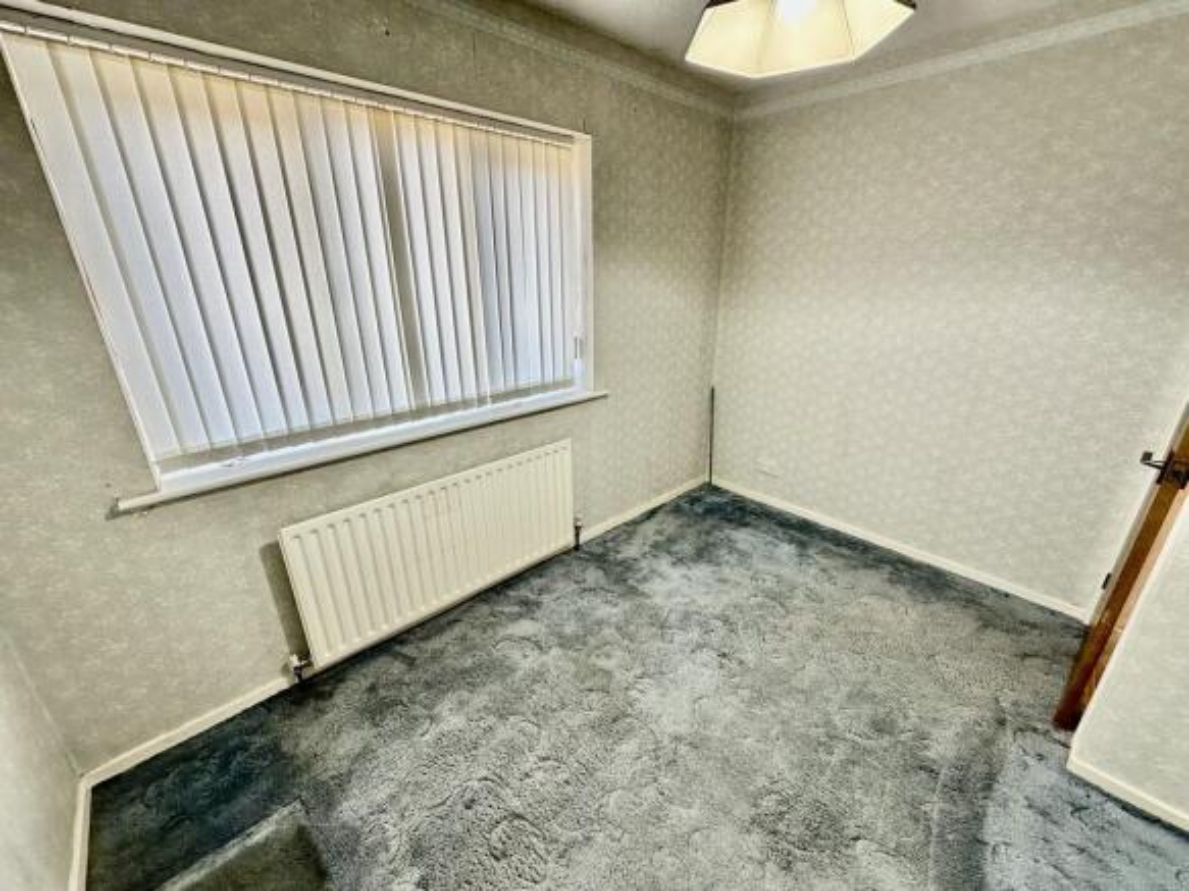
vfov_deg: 85.7
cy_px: 446
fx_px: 481
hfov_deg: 102.1
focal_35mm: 14
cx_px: 594
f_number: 2.2
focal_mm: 2.22
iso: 100
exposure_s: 1/100
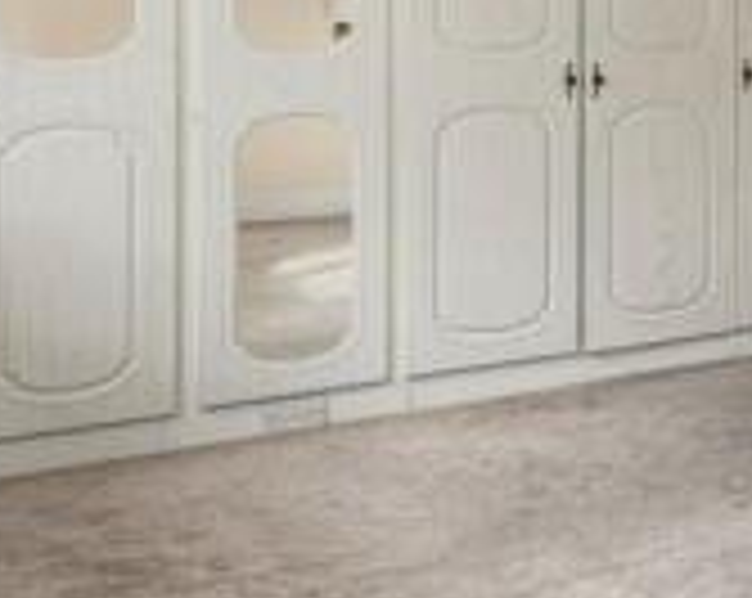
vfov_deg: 25.0
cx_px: 970
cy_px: 70
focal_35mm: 59
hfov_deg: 27.1
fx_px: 1311
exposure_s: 1/20
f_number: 9
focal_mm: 16
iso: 400
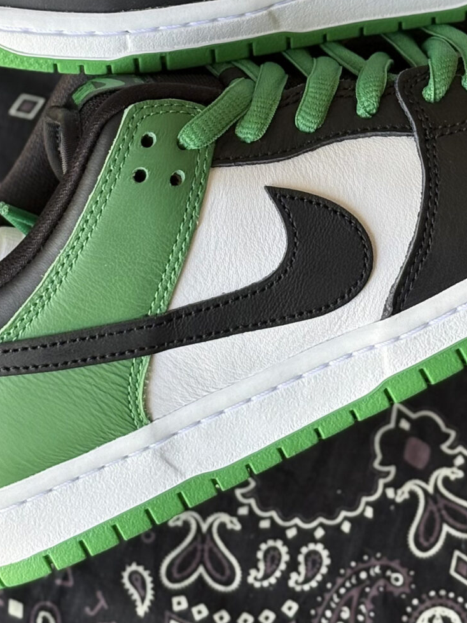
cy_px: 31
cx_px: 261
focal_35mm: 136
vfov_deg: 14.3
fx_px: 2447
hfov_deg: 10.9
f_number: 1.6
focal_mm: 5.96
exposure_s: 1/126
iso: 25
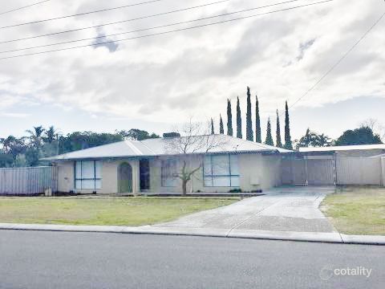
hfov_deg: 61.7
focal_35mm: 29
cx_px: 192
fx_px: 323
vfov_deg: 48.2
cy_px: 144
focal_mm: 4.15
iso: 25
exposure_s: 1/5917
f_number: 2.2
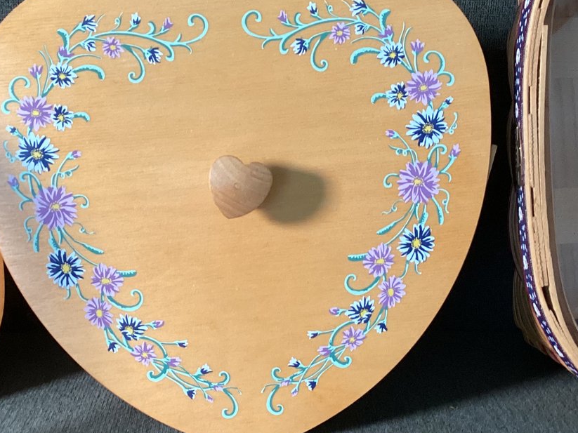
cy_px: 280
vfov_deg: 25.5
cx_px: 278
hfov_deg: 33.8
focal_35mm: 57
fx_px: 952
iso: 320
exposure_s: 1/60
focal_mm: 3.3
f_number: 2.4
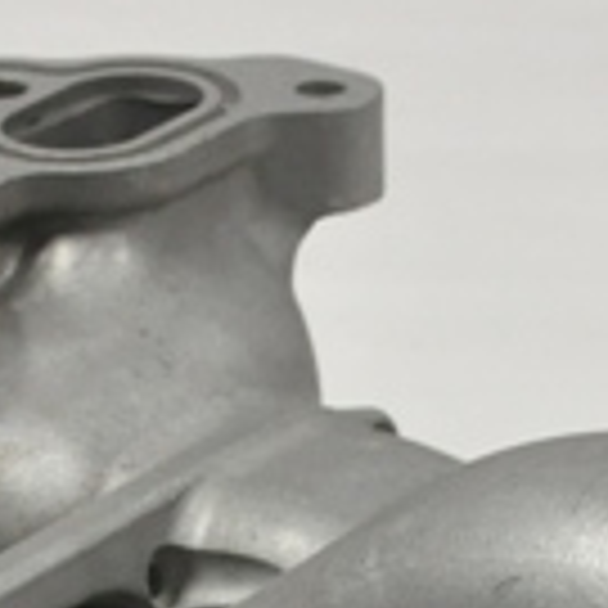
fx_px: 6260
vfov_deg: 5.5
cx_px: 230
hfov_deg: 5.6
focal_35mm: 315
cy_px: 835
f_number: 8
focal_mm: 52
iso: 3200
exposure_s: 1/30
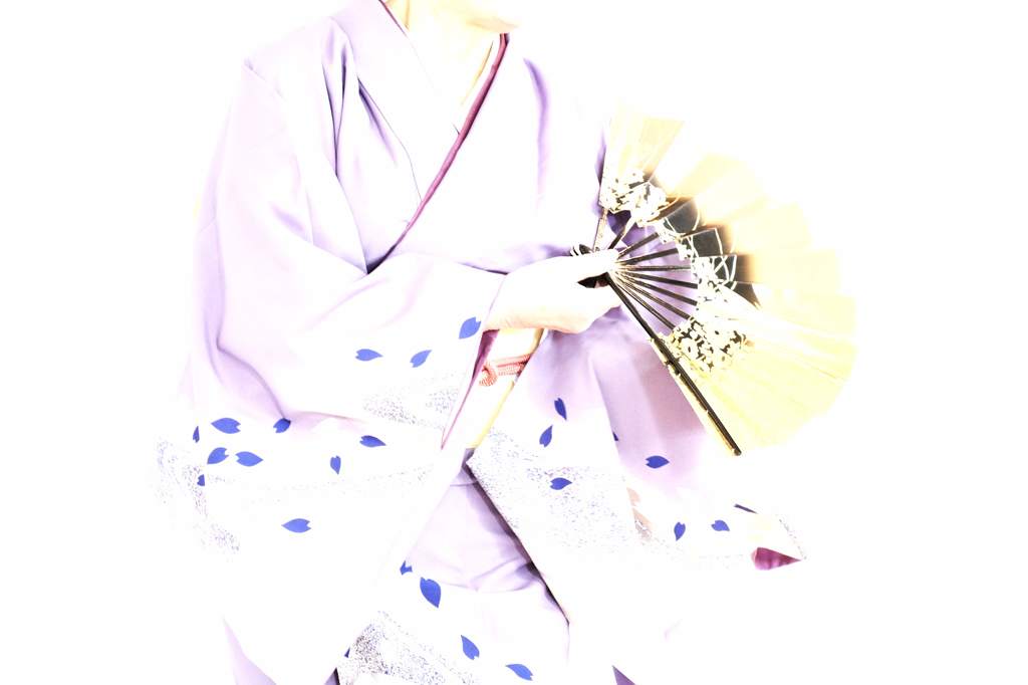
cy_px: 342
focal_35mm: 300
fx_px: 8563
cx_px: 514
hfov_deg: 6.9
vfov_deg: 4.6
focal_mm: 200
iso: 800
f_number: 4.8
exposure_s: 1/26
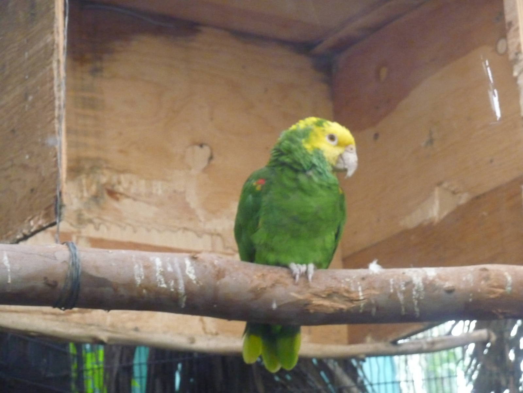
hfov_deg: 11.6
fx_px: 2568
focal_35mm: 170
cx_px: 262
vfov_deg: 8.7
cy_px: 196
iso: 800
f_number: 4.8
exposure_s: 1/125
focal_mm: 29.1
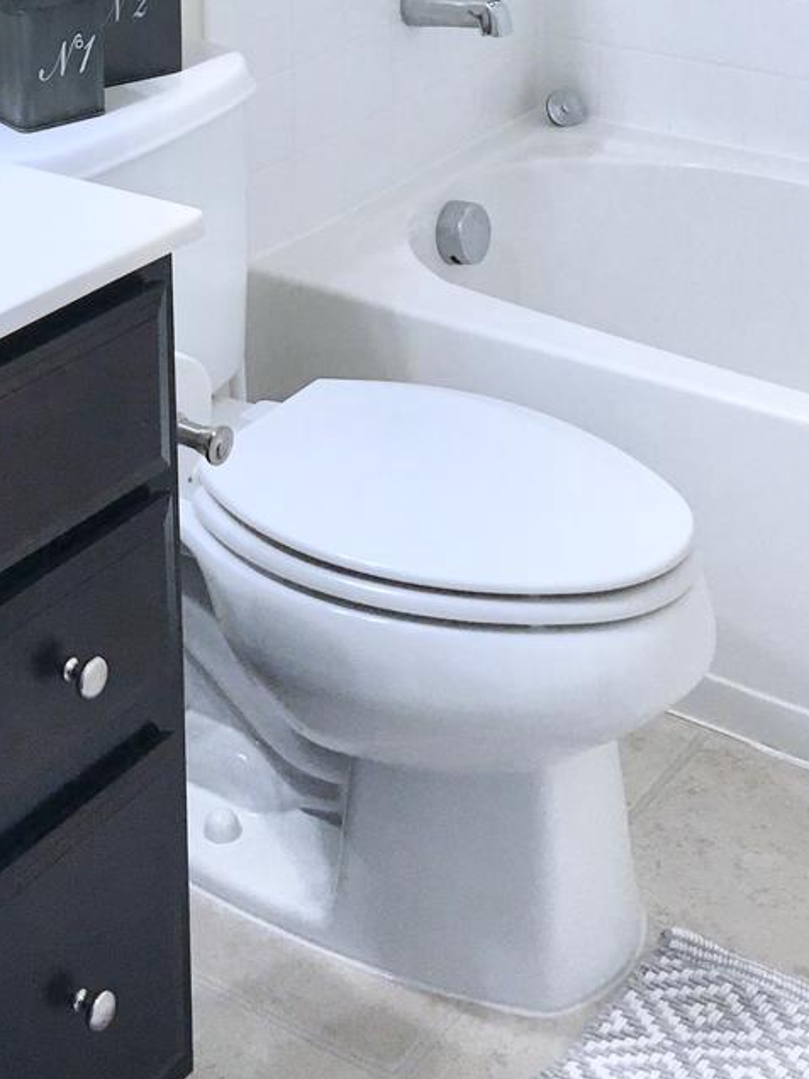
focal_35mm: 70
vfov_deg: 26.3
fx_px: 2181
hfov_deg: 20.8
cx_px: 202
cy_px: -3
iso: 40
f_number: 2.2
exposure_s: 1/30
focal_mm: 4.15
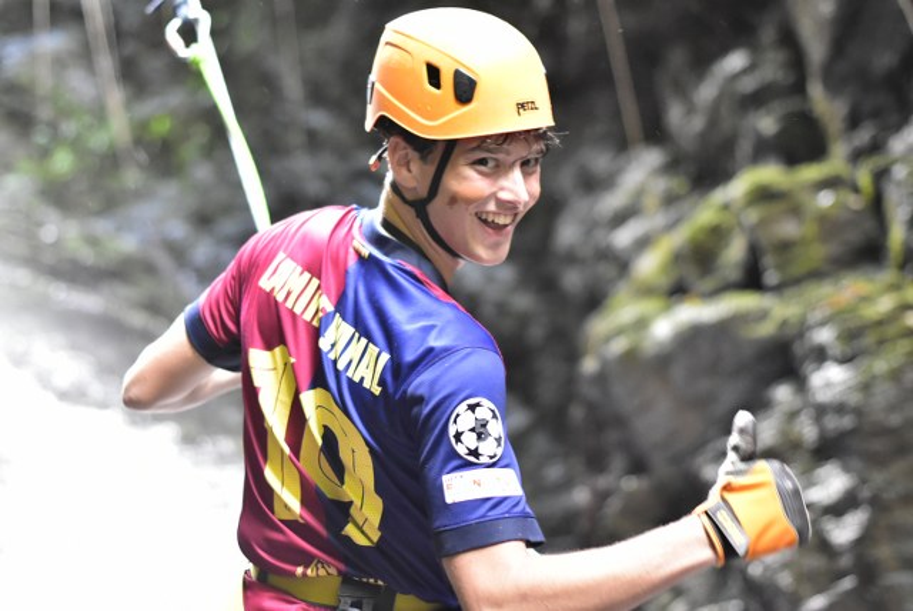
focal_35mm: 75
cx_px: 456
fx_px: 1904
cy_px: 306
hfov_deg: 27.0
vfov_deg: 18.2
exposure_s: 1/125
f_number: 1.8
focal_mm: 50
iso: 3200
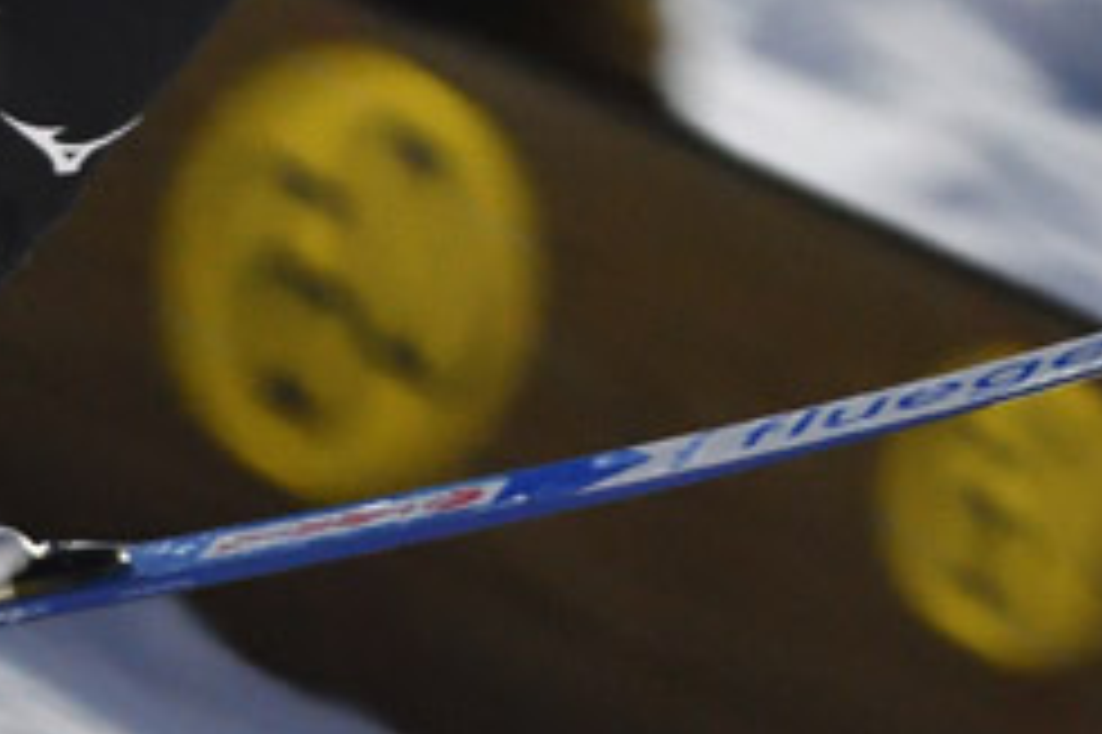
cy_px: -18
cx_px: 144
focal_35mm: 1324
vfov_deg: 1.0
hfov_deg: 1.6
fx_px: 40501
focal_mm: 300
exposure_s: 1/250
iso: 2500
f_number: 4
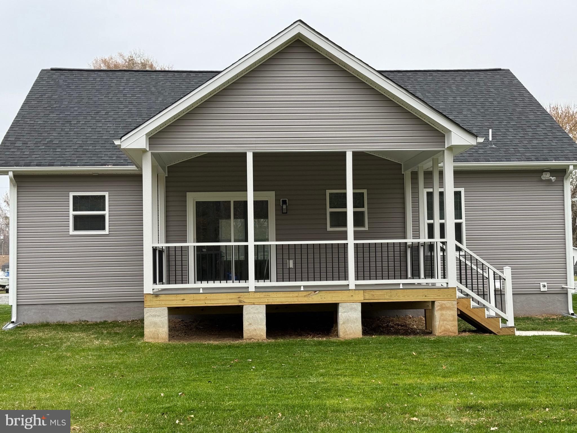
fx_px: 800
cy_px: 216
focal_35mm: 48
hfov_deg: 39.7
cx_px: 288
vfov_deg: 30.3
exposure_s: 1/625
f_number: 1.78
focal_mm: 6.76
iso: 80
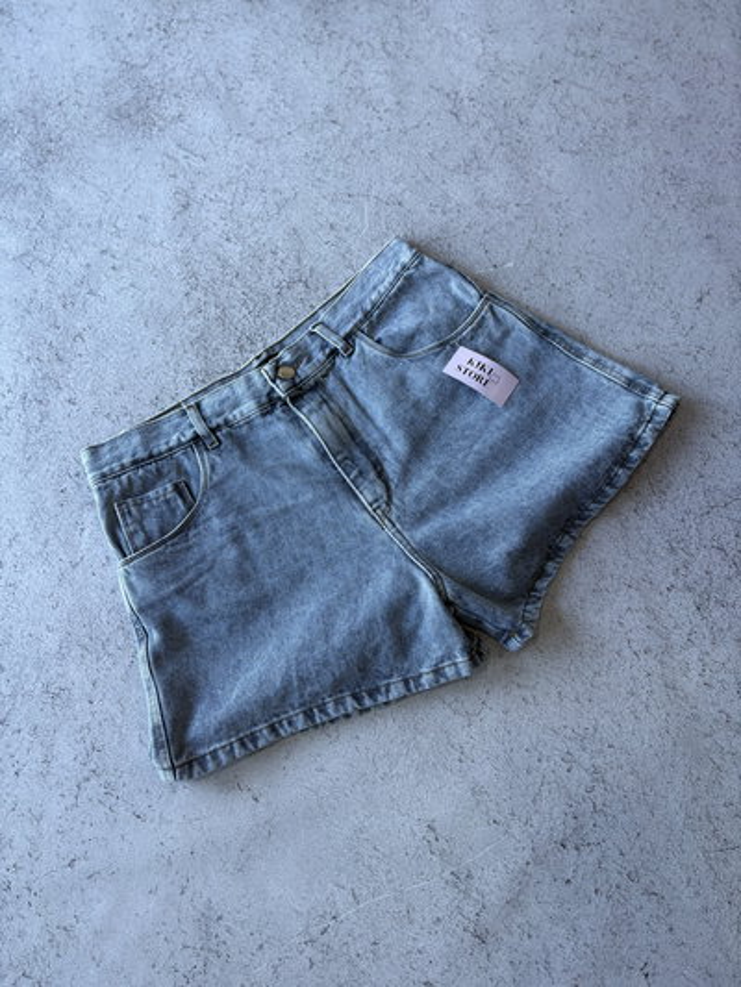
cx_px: 370
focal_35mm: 26
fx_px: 742
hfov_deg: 53.1
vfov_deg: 67.3
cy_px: 494
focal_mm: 5.96
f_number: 1.6
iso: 50
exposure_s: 1/100
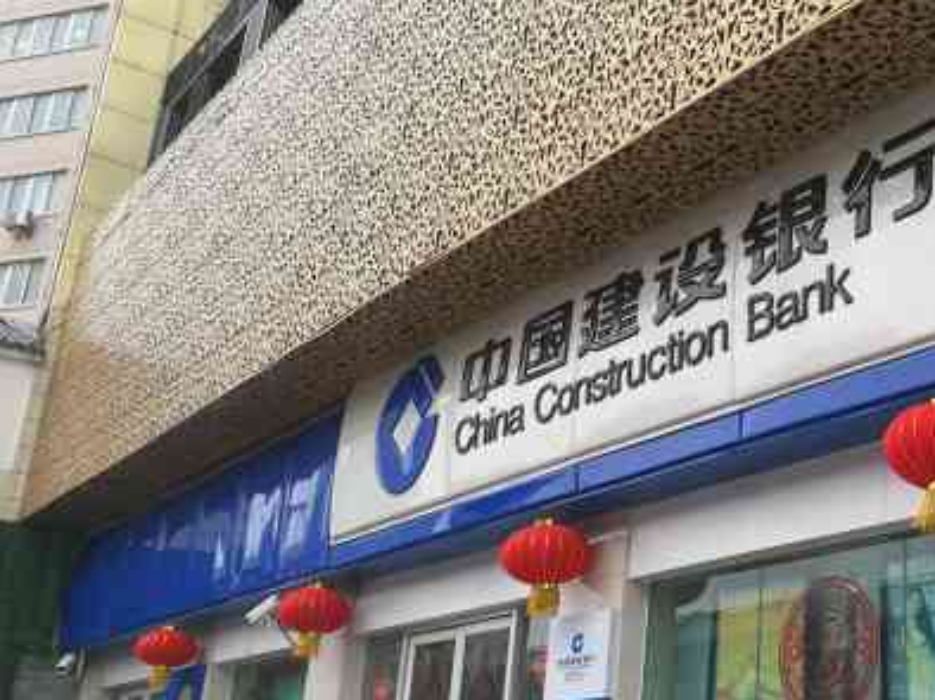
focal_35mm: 48
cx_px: 788
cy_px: 376
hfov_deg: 37.8
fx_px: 1296
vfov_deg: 30.2
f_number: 2.2
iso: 80
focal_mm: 4.5
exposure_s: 1/100
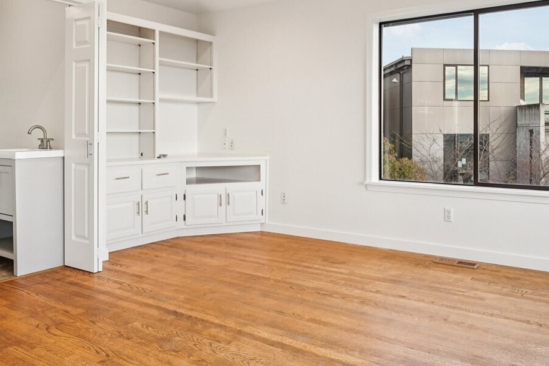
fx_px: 457
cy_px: 144
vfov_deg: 43.3
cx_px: 316
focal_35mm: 30
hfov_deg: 61.6
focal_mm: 16
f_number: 8
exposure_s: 1/100
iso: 1600
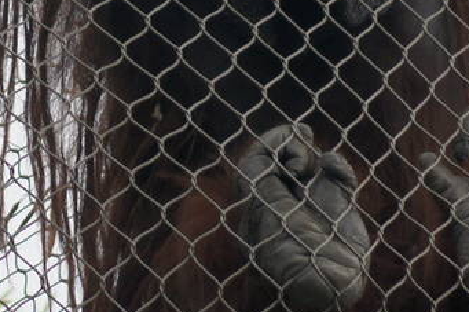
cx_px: -17
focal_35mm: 528
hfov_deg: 3.9
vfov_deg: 2.6
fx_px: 6880
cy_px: -145
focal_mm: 75
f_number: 5.6
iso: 200
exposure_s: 1/500
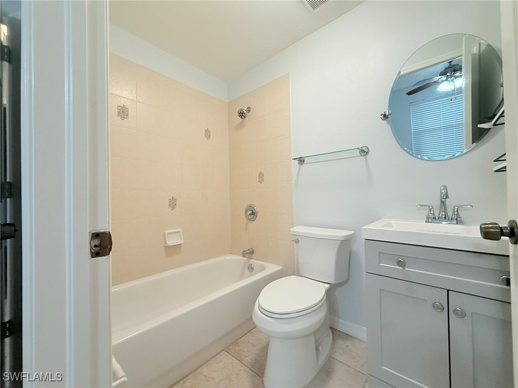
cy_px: 194
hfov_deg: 102.1
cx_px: 259
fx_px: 209
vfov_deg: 85.7
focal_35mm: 14
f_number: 2.2
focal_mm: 2.22
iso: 320
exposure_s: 1/120
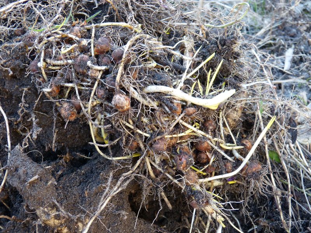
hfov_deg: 36.8
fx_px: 467
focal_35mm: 52
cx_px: 156
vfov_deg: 28.0
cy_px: 116
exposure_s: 1/60
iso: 160
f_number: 3.2
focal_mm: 9.2
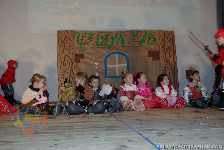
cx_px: 112
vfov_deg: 32.0
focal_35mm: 42
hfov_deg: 46.3
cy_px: 75
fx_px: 262
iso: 400
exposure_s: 1/45
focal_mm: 28
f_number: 4.5
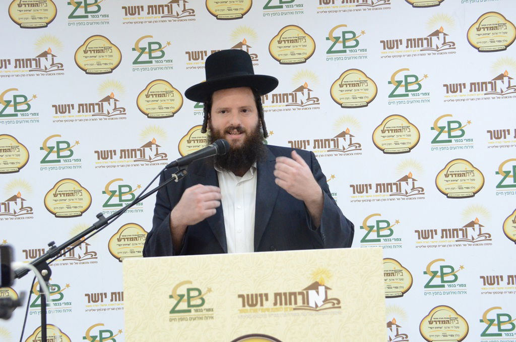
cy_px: 171
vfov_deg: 18.8
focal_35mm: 72
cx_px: 258
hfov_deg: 28.1
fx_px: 1030
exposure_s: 1/80
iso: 4000
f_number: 5.6
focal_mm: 48
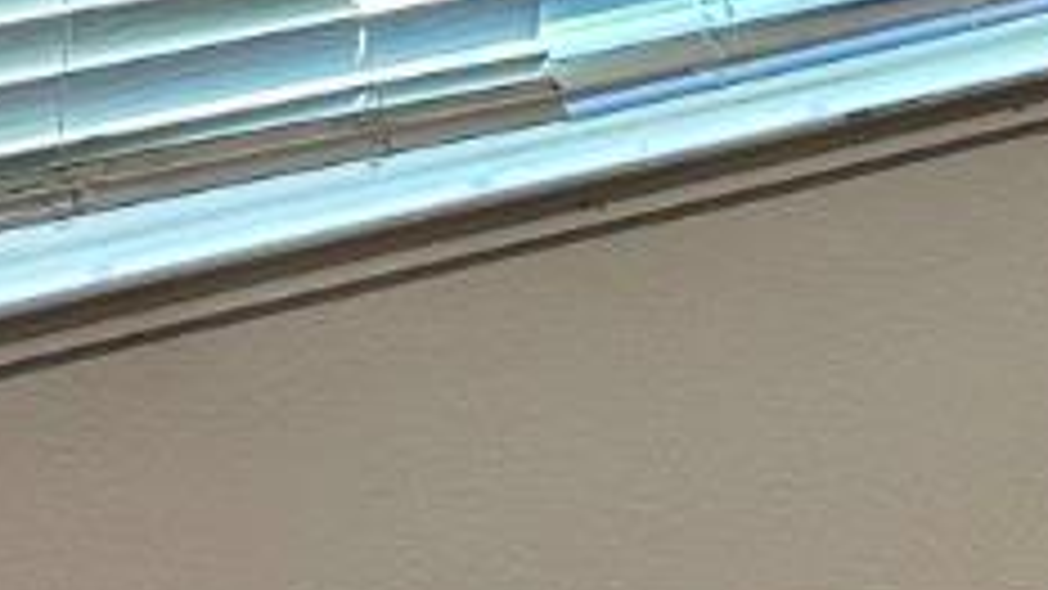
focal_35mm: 168
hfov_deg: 10.1
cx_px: 2978
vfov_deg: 6.9
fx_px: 4668
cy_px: -705
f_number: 1.78
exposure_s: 1/60
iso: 200
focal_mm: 6.86
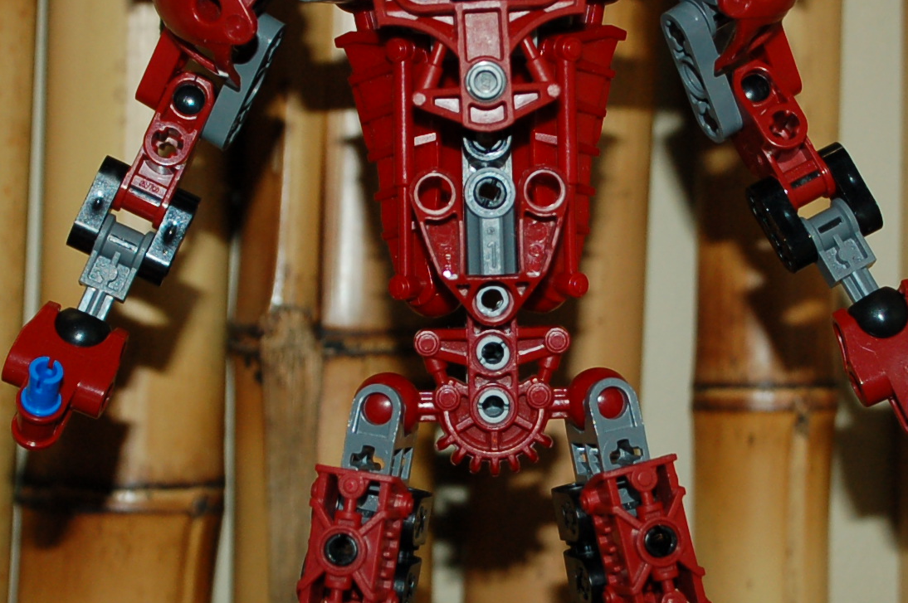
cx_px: 517
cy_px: 380
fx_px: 3326
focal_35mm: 132
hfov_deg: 15.5
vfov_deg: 10.4
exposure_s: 1/60
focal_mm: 32
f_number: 4.2
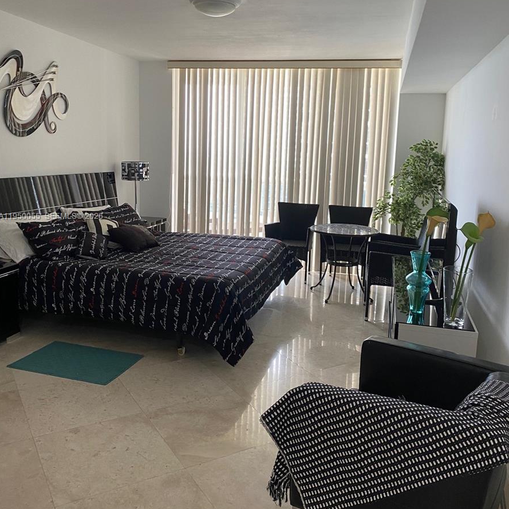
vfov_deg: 52.3
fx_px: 516
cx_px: 254
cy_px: 217
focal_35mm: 31
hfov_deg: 52.5
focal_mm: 4.25
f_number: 1.8
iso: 100
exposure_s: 1/60
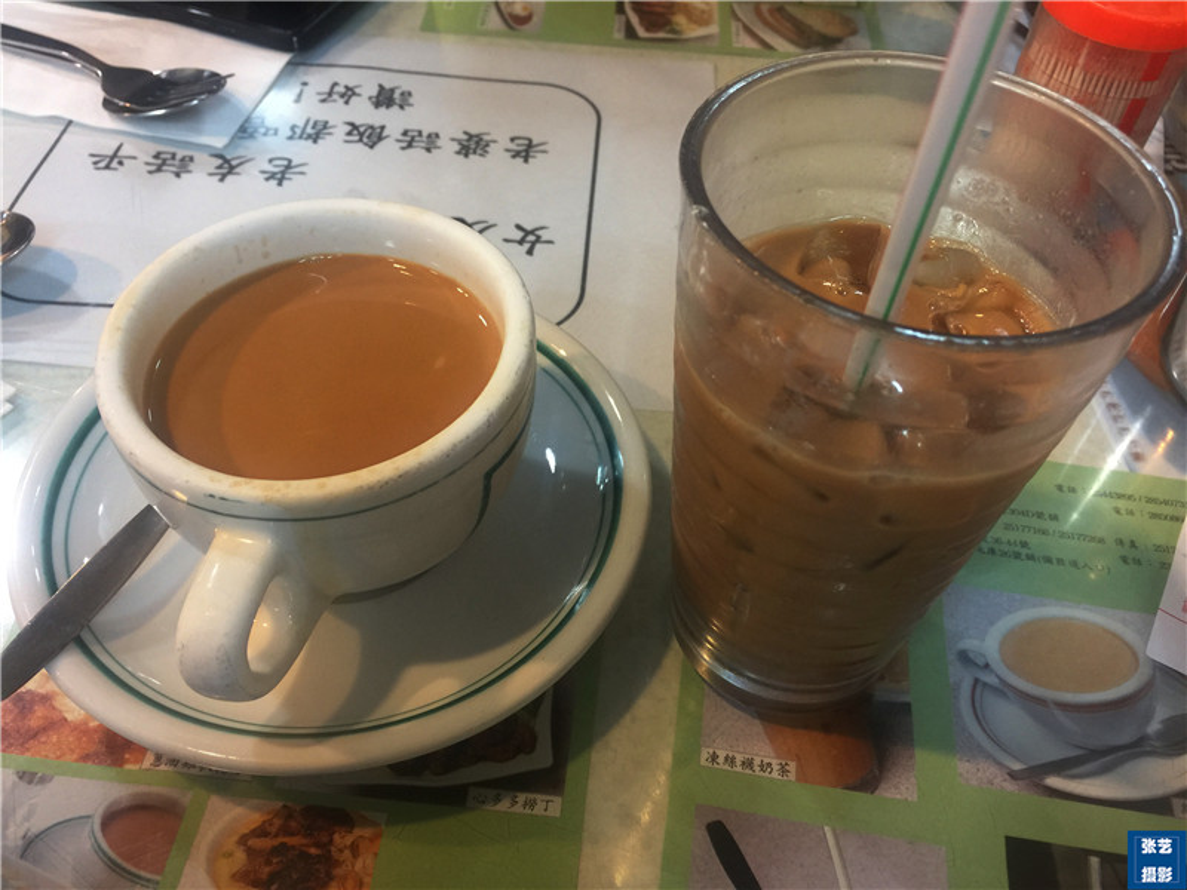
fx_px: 994
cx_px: 594
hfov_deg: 61.7
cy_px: 445
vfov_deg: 48.2
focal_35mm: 29
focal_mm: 4.15
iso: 80
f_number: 2.2
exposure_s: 1/17
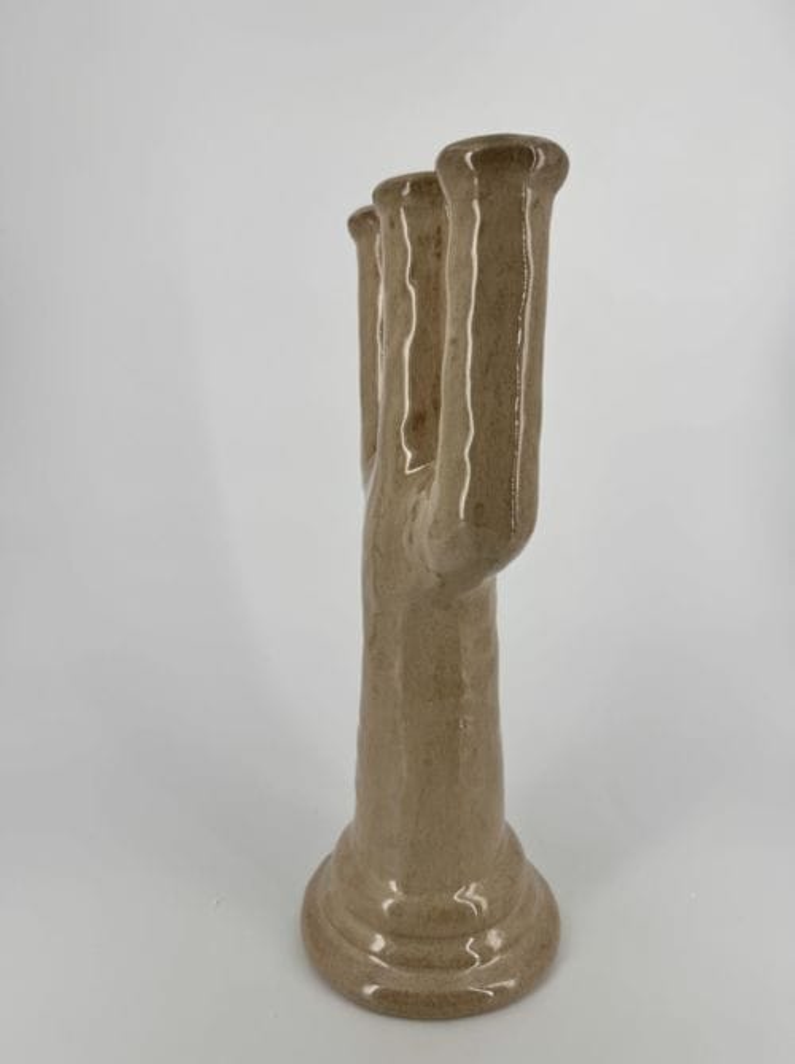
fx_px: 737
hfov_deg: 56.7
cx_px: 398
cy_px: 532
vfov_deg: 71.7
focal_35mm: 24
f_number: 1.78
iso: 80
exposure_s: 1/1524
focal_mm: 6.76
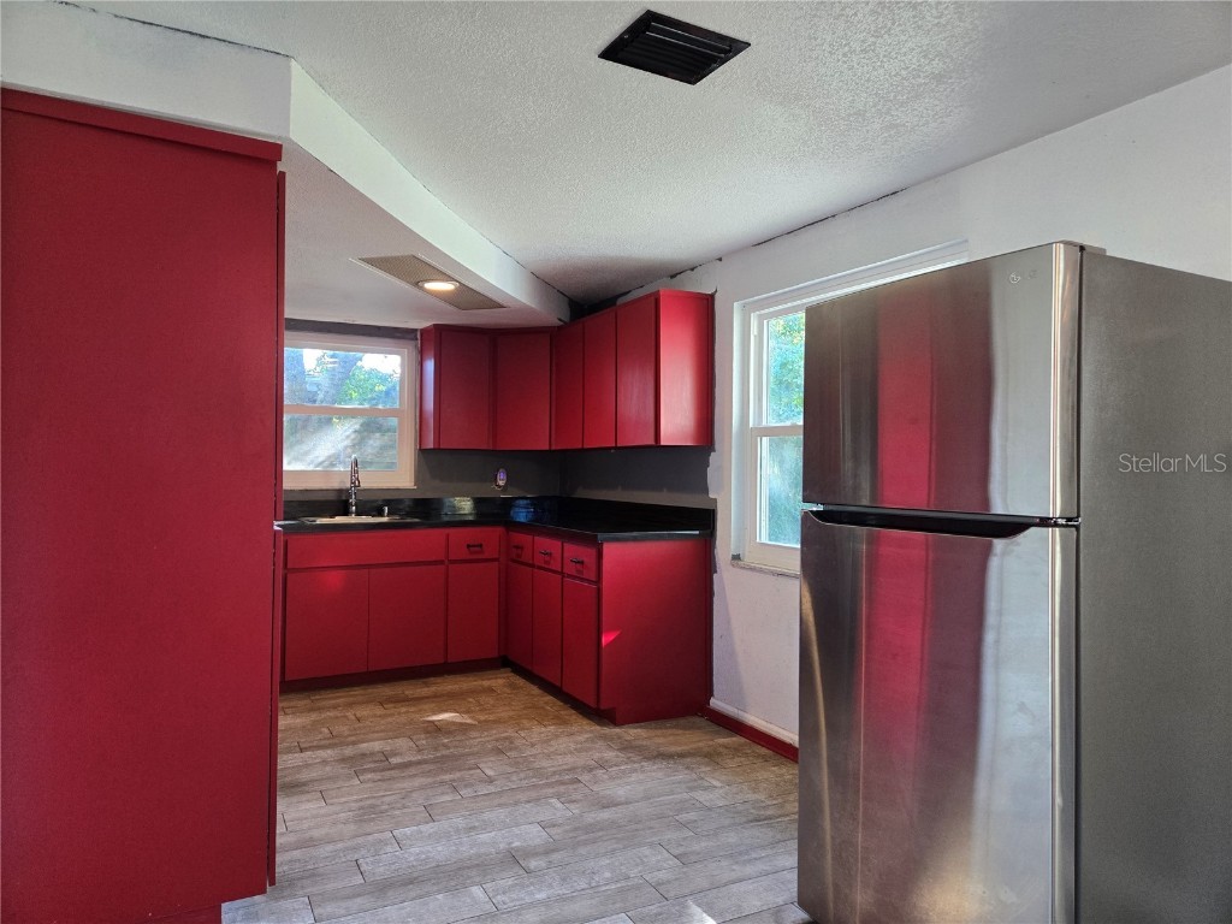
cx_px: 616
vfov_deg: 58.9
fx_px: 819
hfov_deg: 73.9
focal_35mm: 23
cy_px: 462
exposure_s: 1/120
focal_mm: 5.4
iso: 320
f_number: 1.8
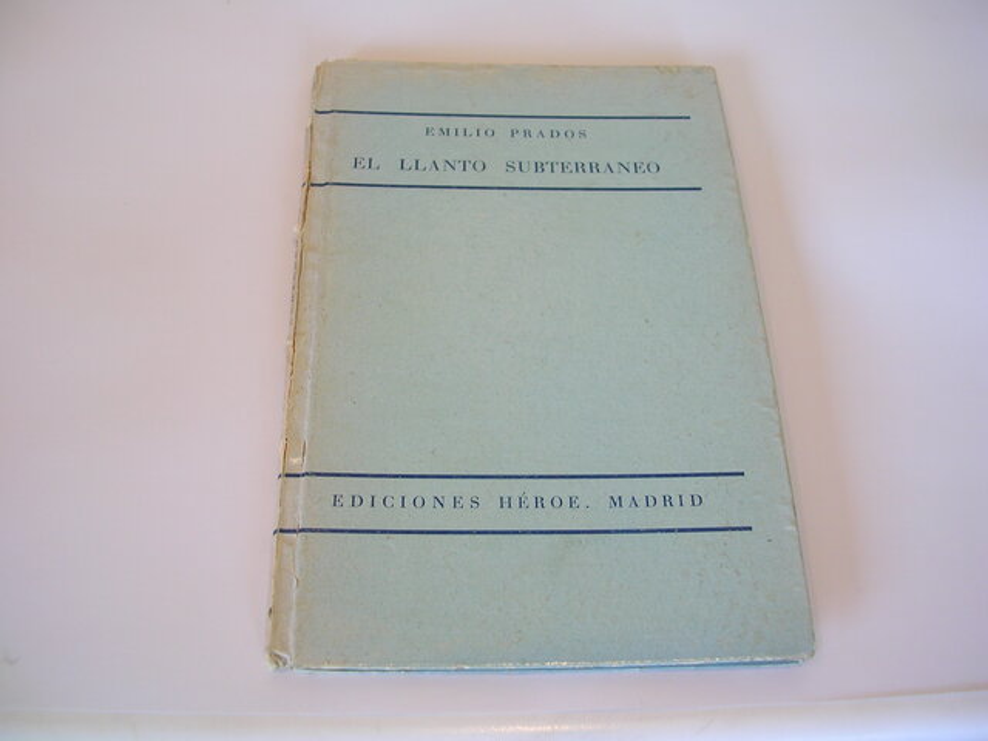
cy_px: 370
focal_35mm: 38
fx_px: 1085
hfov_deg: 49.0
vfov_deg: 37.7
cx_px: 494
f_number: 2.8
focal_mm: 5.8
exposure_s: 1/13.5
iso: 50
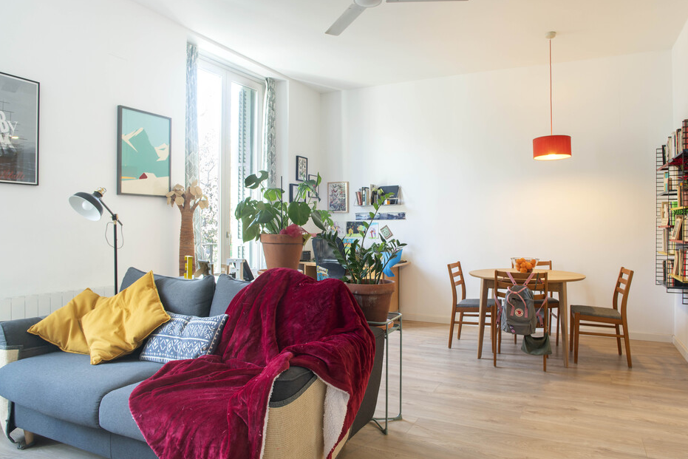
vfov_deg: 57.2
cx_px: 367
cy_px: 232
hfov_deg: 78.5
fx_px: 420
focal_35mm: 22
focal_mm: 20
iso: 200
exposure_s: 1/4
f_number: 5.6
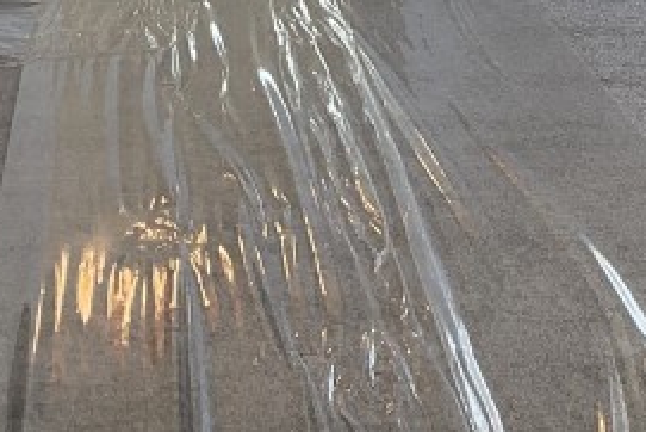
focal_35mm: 114
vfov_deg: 11.4
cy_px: -272
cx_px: 975
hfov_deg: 16.3
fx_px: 2047
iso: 32
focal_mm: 3
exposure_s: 1/120
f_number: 1.8
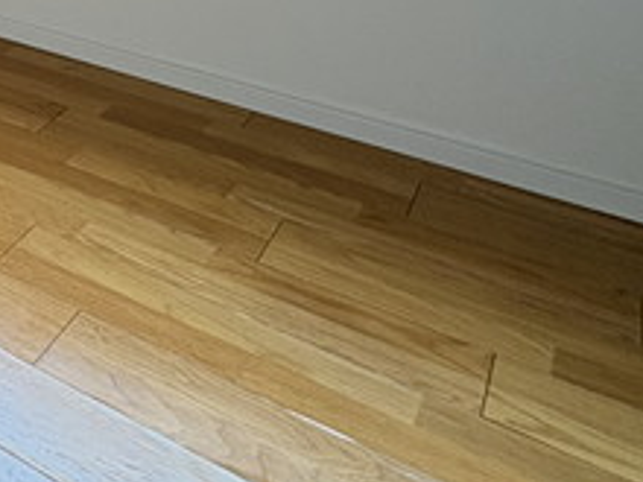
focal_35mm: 51
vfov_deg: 21.5
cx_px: -199
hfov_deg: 29.8
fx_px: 947
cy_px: -327
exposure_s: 1/99
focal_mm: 2.22
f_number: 2.2
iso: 125
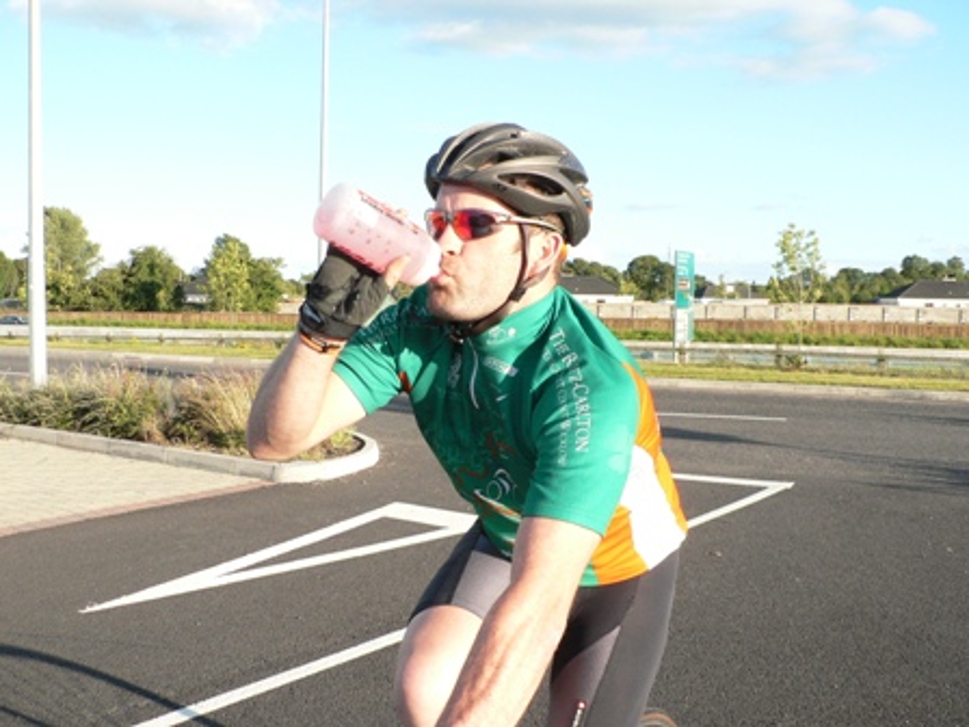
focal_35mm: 36
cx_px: 484
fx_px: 1008
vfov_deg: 39.7
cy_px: 364
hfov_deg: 51.4
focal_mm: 6
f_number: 2.8
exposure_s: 1/1000
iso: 200
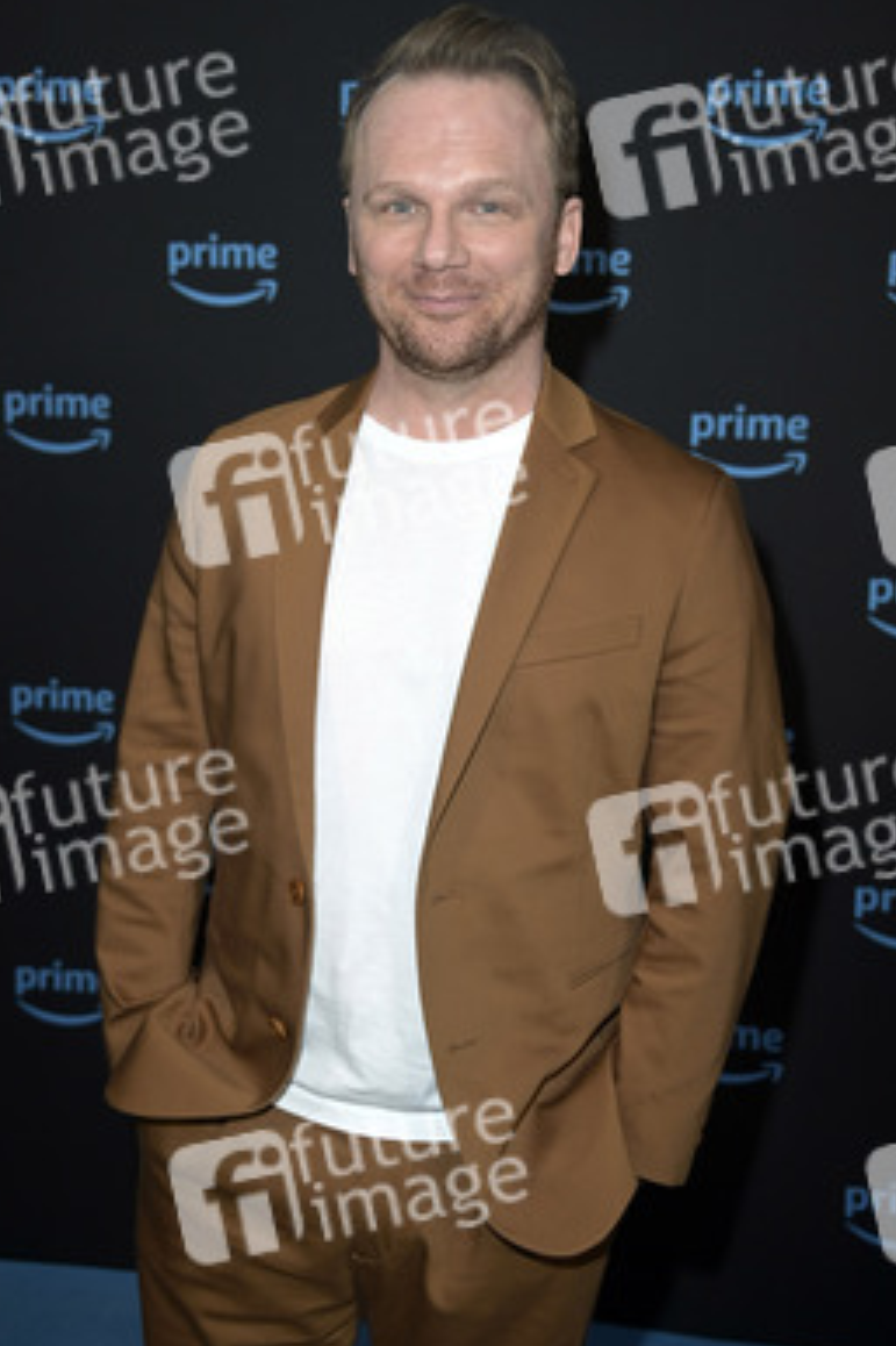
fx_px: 2130
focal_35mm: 57
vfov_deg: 35.1
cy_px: 659
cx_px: 450
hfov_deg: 23.8
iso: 800
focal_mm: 55
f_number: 5.6
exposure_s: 1/250
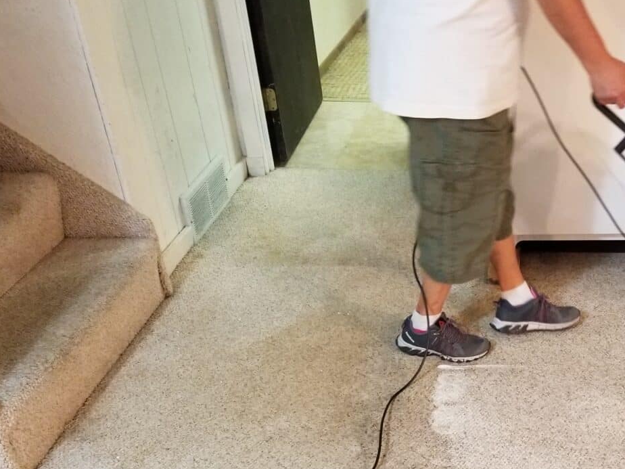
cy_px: 370
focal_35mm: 45
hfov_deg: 40.4
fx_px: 812
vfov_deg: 31.4
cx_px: 496
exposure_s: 1/40
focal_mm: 4.3
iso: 800
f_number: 1.7
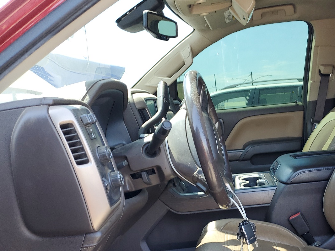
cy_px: 182
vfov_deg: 36.1
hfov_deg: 46.6
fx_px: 377
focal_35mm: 39
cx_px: 239
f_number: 1.5
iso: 50
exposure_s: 1/143
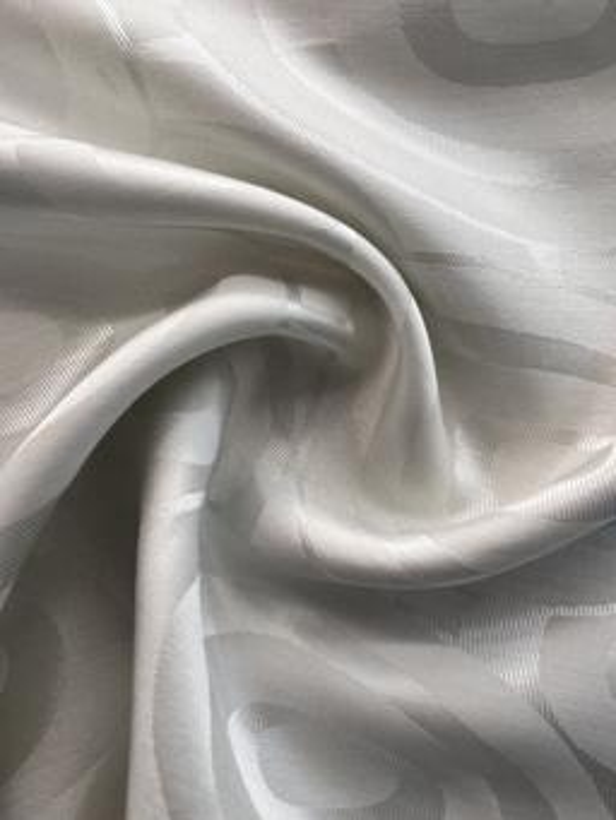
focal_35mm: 26
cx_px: 308
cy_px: 410
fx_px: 617
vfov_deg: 67.3
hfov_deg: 53.1
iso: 32
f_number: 1.5
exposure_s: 1/122
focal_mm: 5.7
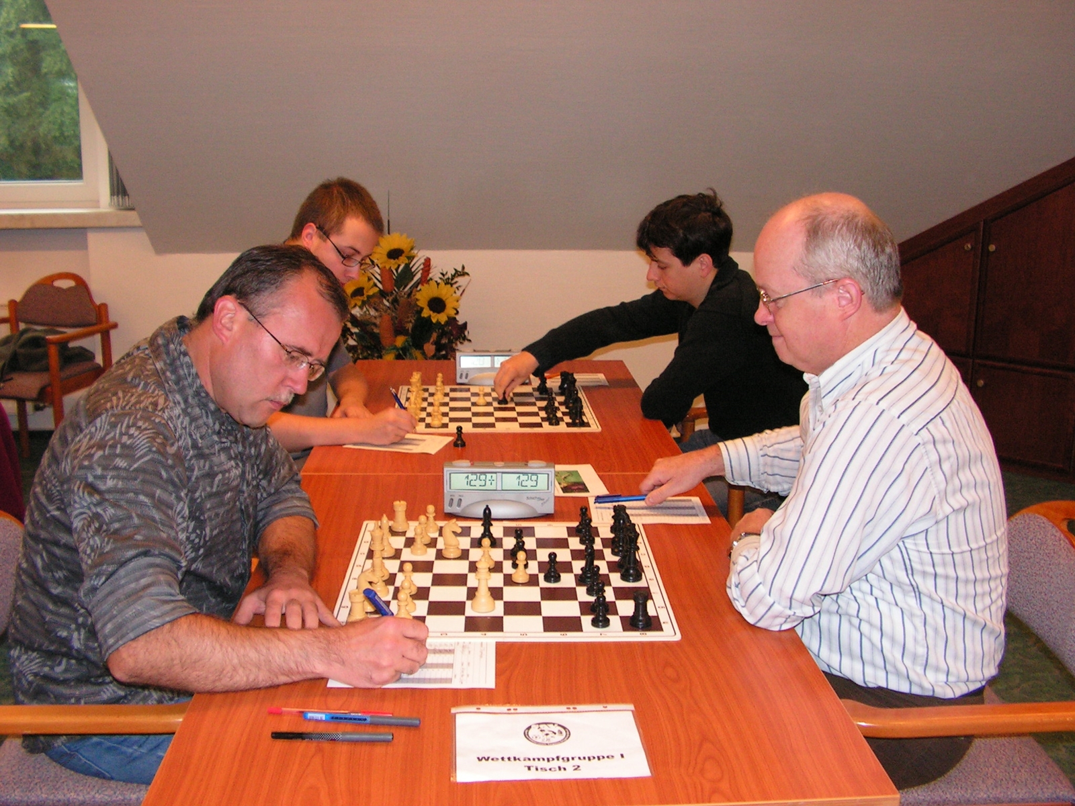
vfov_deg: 39.7
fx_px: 1118
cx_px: 538
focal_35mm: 36
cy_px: 403
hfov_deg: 51.4
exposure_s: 1/40
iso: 200
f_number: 3.2
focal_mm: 6
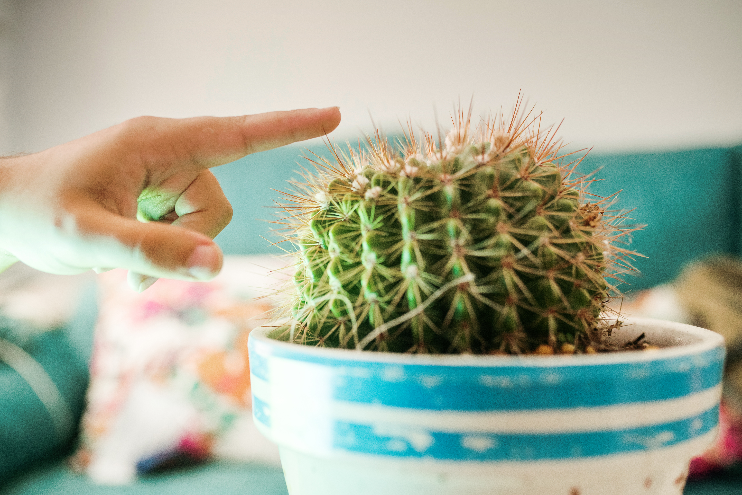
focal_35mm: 35
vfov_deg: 37.9
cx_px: 371
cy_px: 248
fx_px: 722
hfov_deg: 54.4
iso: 1000
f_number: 2.5
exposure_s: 1/25
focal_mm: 35
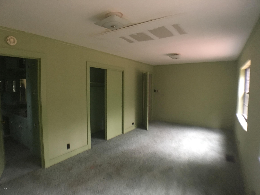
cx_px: 130
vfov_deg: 48.2
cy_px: 98
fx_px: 218
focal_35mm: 29
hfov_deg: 61.7
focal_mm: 4.15
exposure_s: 1/4
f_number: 2.2
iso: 80
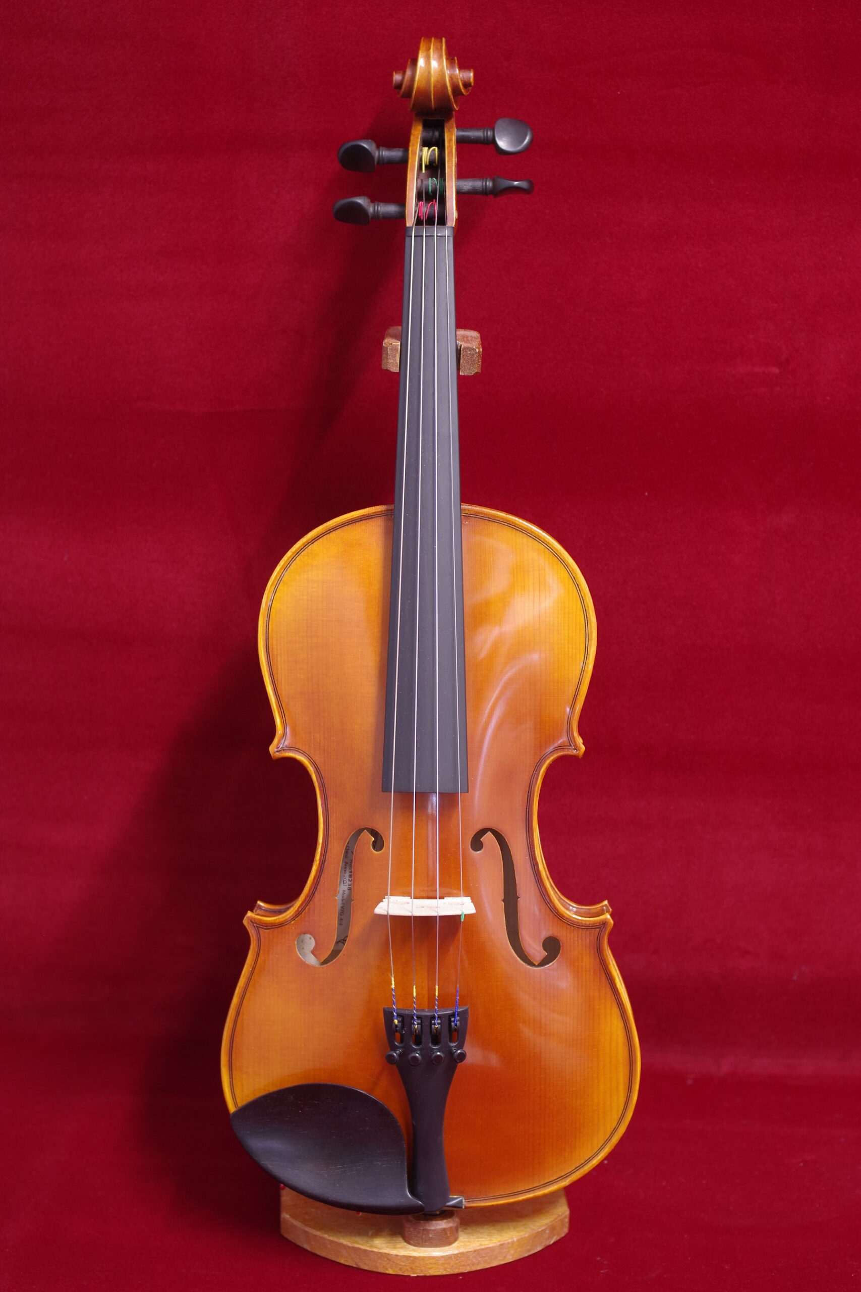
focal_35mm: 60
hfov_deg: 22.6
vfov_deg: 33.4
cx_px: 430
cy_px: 646
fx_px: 2152
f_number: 4
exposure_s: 1/4
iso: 250
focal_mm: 40
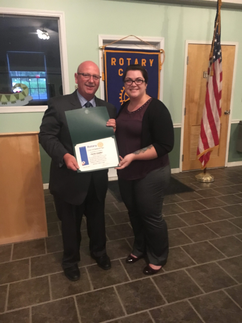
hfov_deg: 48.2
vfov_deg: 61.7
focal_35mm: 29
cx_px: 121
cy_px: 162
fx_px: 270
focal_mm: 4.15
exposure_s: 1/15
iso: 320
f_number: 2.2
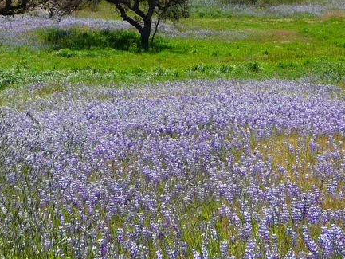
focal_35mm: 133
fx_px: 1326
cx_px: 174
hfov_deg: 14.8
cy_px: -27
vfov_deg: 11.0
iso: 100
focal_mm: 8
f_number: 4.2
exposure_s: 1/500
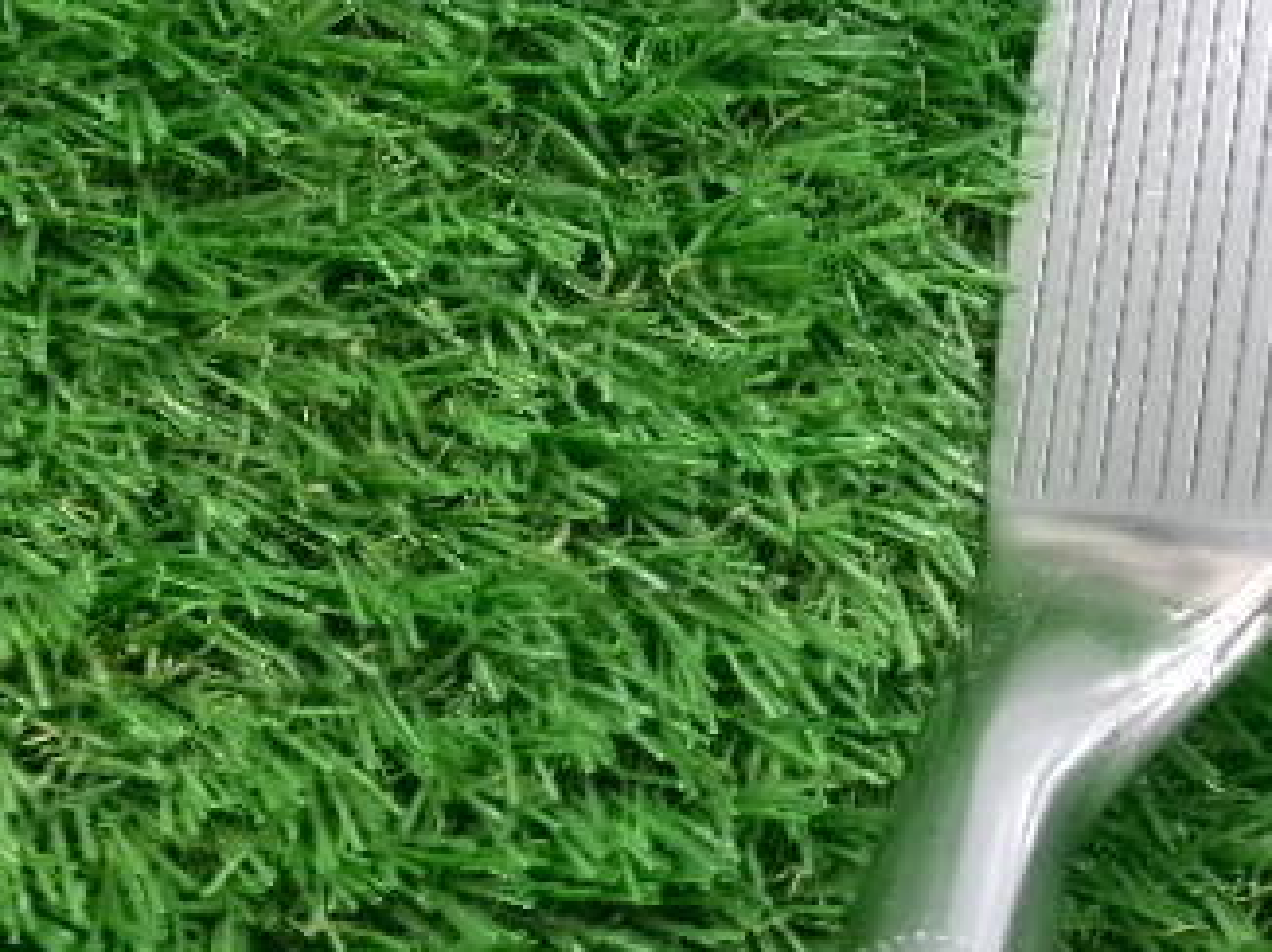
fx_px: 2020
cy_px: 531
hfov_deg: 33.3
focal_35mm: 55
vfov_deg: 26.5
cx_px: 1116
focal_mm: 5.1
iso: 800
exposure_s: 1/34
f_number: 3.9
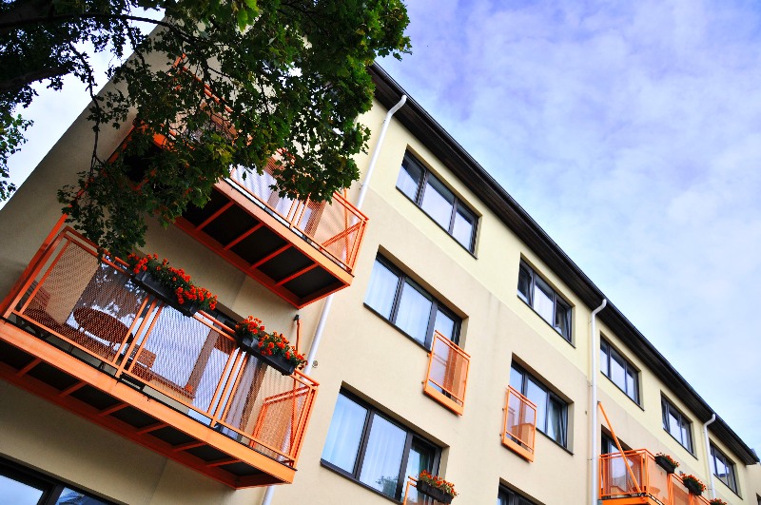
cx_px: 380
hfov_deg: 67.5
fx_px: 570
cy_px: 252
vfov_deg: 47.8
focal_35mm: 27
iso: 200
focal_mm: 18
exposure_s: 1/1000
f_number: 3.5
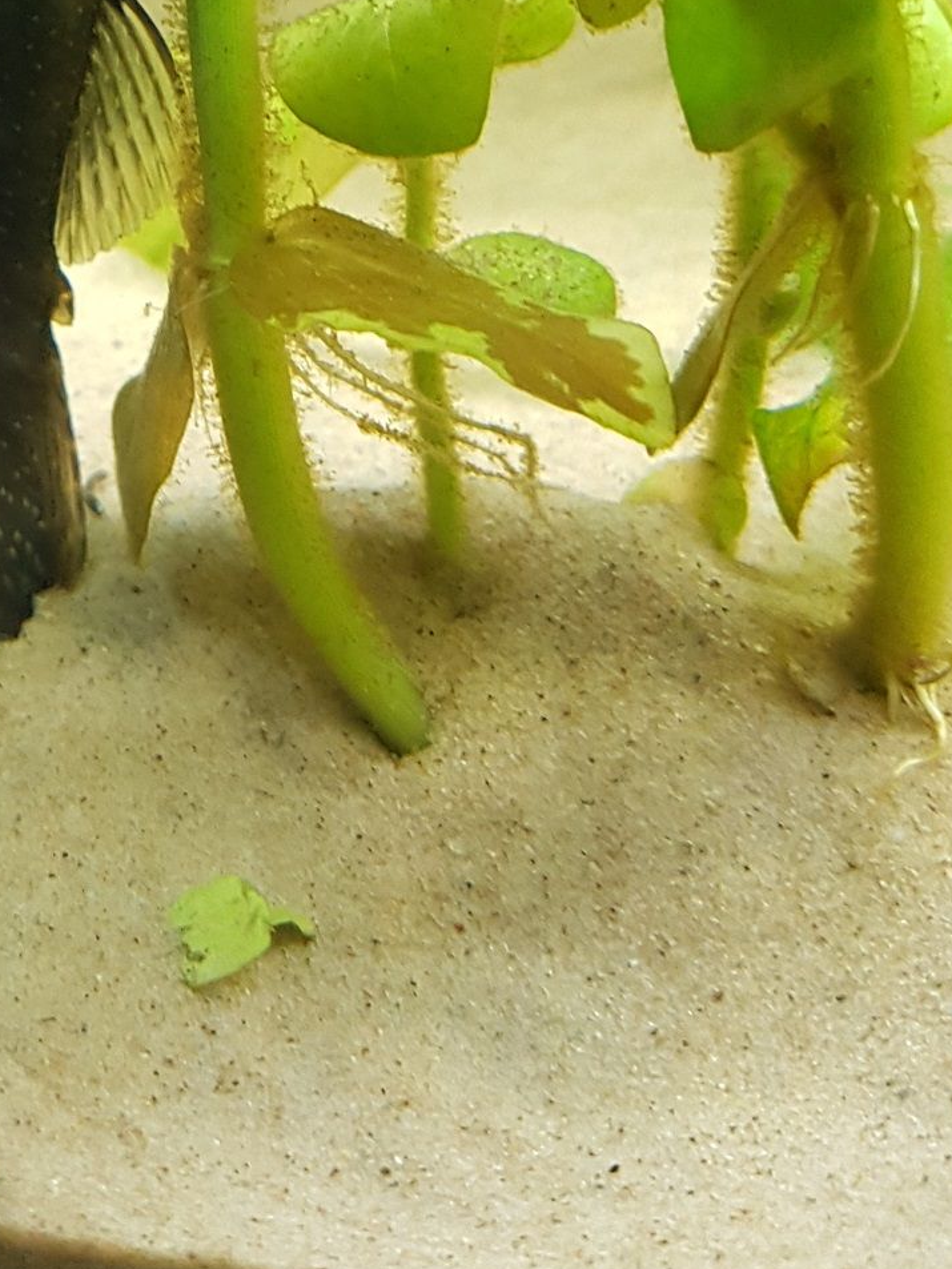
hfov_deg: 25.6
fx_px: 2016
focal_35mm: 55
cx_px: 76
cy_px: 72
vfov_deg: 32.7
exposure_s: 1/25
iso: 200
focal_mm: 4.2
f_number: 1.7
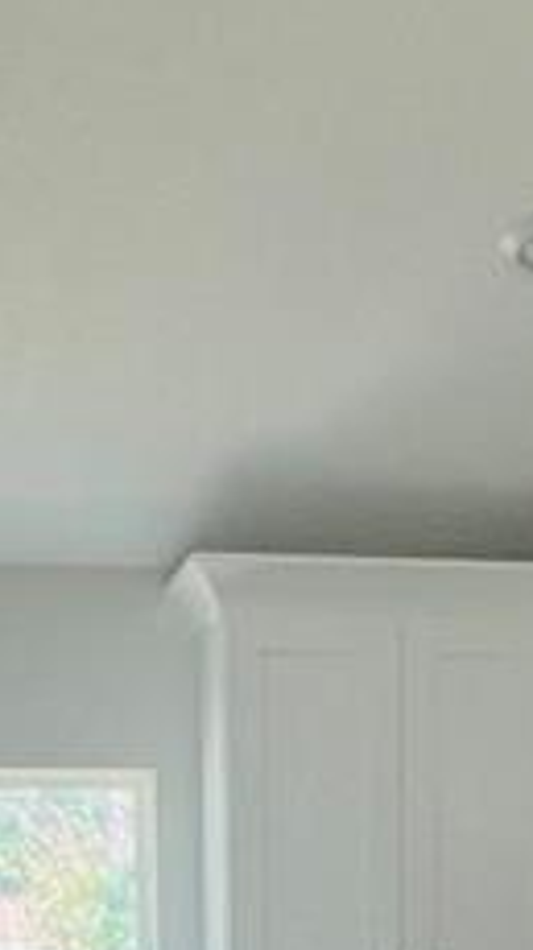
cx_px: 264
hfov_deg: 16.3
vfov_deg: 24.8
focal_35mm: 74
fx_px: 1863
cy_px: 1235
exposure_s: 1/99
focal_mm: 1.57
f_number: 1.8
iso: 64
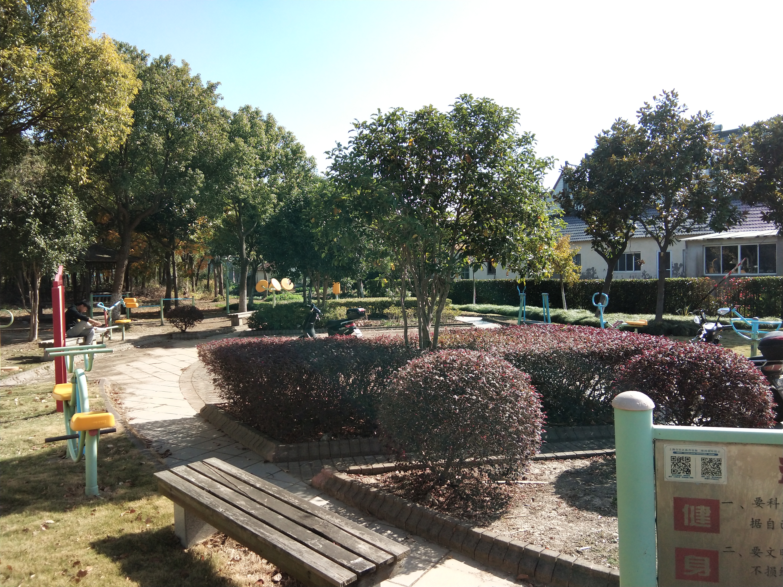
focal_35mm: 31
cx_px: 392
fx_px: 701
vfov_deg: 45.4
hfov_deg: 58.4
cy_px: 294
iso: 50
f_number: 2.2
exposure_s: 1/554
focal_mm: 3.69
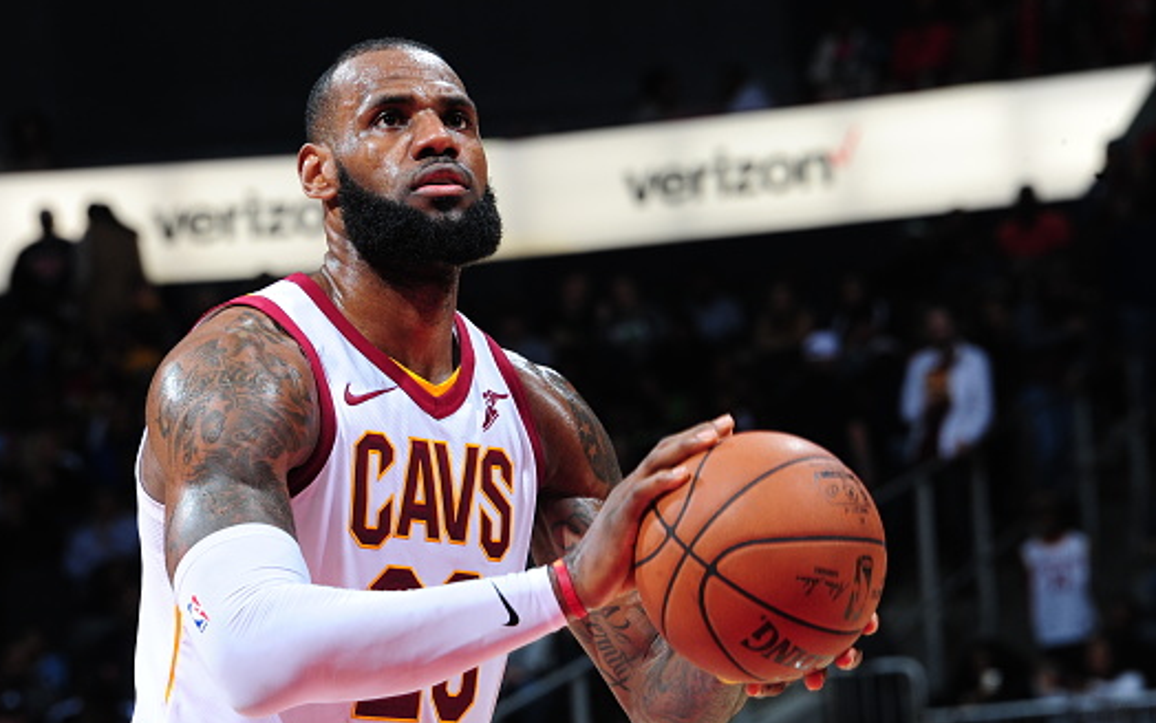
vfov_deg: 3.8
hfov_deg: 6.1
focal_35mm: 346
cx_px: 534
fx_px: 10905
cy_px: 427
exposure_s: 1/320
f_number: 8
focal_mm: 300
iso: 1250
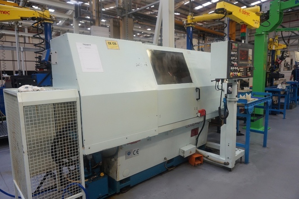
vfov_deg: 53.1
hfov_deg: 73.7
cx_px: 150
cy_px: 100
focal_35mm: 24
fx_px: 199
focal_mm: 16
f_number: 4
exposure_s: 1/160
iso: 1000
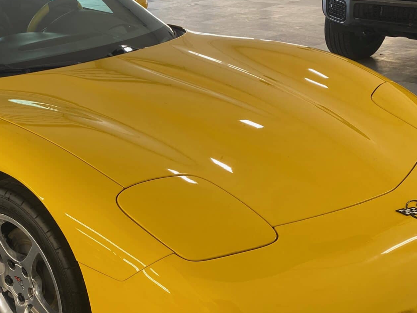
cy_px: 187
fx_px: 638
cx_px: 82
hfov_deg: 35.0
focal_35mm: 53
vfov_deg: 27.5
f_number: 1.8
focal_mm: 4.25
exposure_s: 1/120
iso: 64
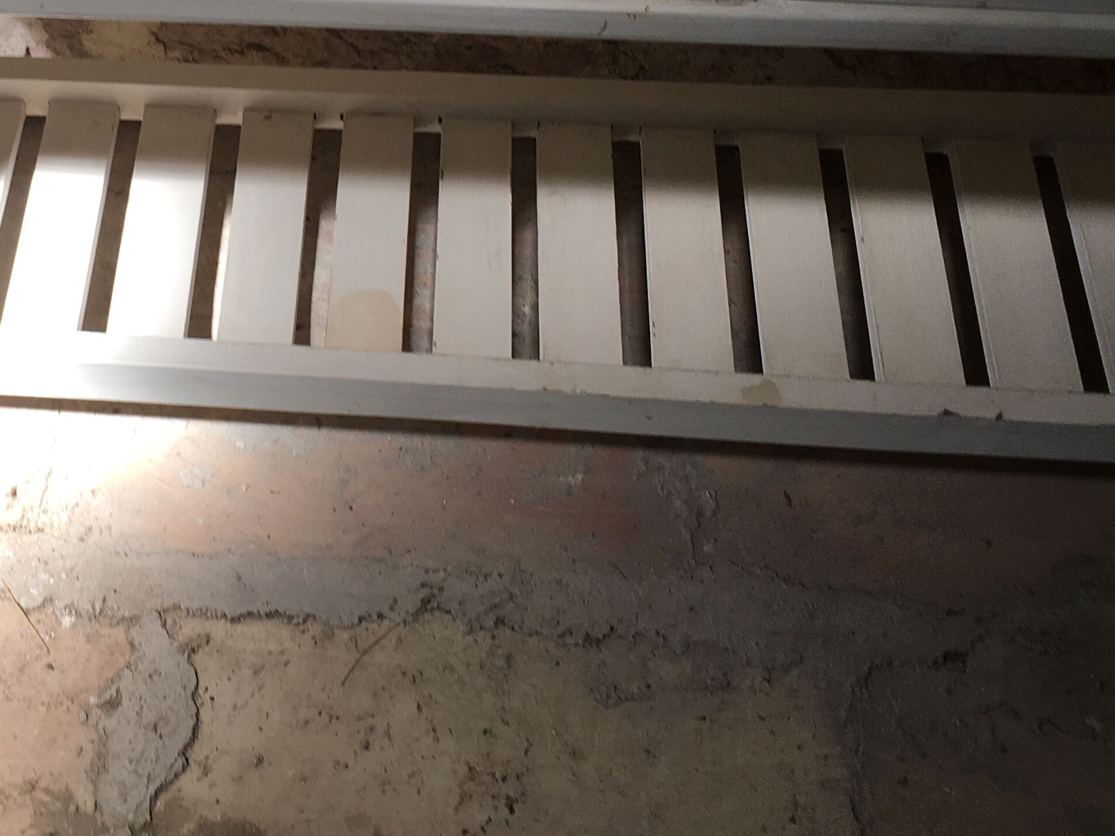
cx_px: 244
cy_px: 73
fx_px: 1965
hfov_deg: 31.0
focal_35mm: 61
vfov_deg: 23.4
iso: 25
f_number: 2.2
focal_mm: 4.15
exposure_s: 1/50
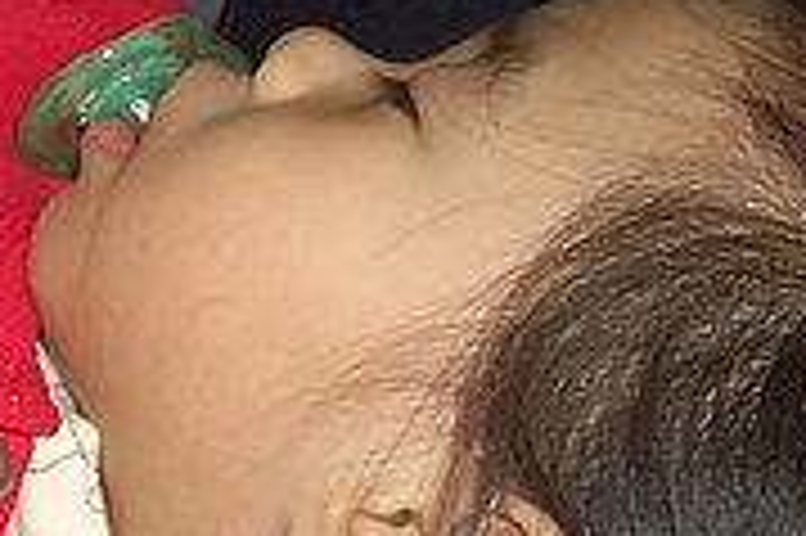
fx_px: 2729
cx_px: -234
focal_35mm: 122
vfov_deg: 11.1
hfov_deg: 16.0
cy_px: 54
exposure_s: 1/60
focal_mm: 5.8
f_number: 2.6
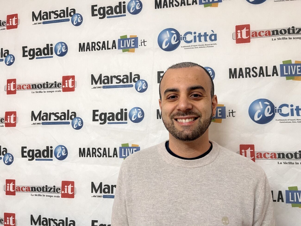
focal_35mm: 26
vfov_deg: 53.1
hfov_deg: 67.3
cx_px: 150
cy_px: 113
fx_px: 226
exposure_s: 1/50
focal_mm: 5.1
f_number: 1.6
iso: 80
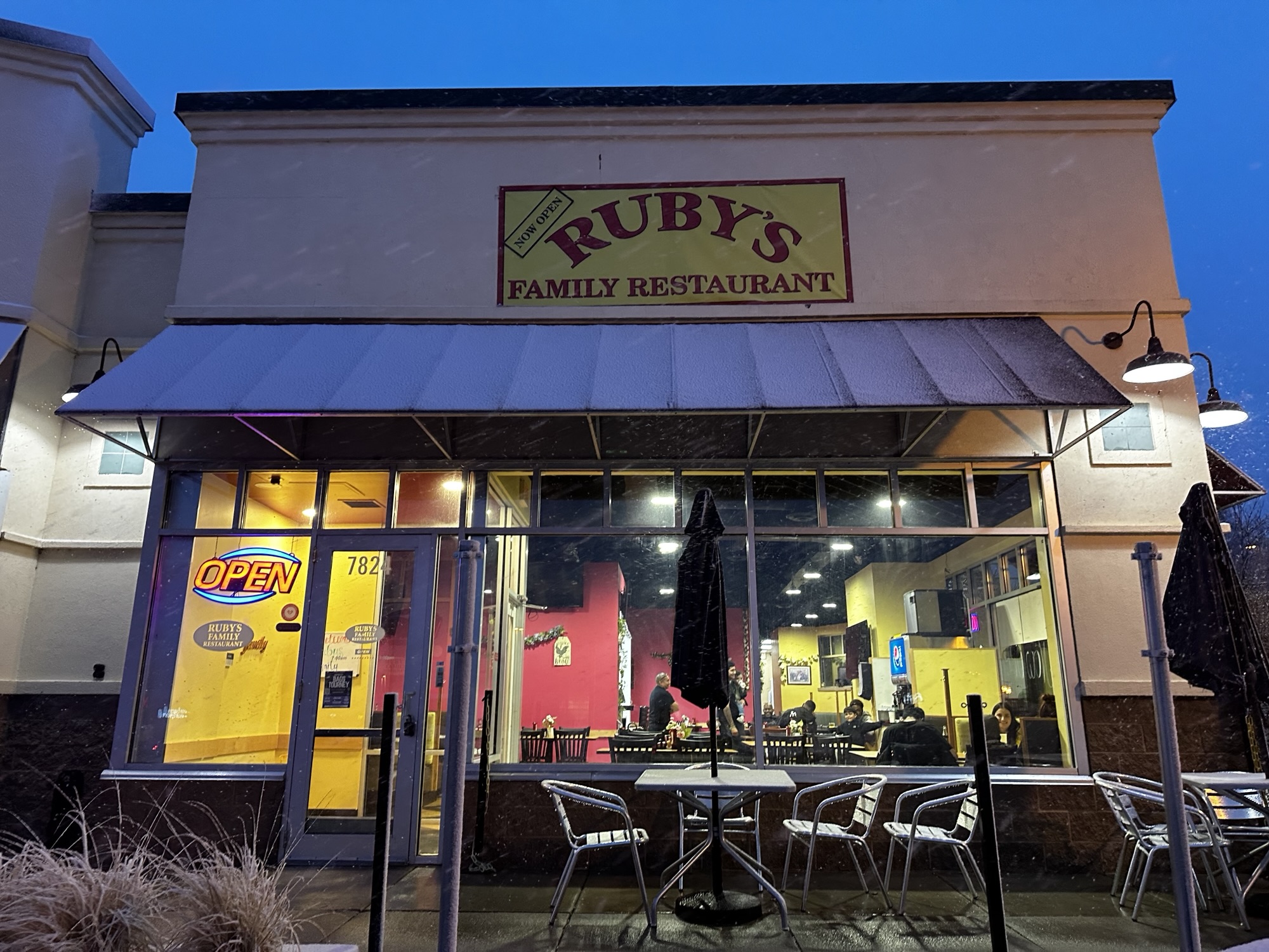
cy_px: 476
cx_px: 634
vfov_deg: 56.8
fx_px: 880
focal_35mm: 24
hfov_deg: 71.6
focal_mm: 6.86
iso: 400
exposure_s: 1/60
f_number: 1.78
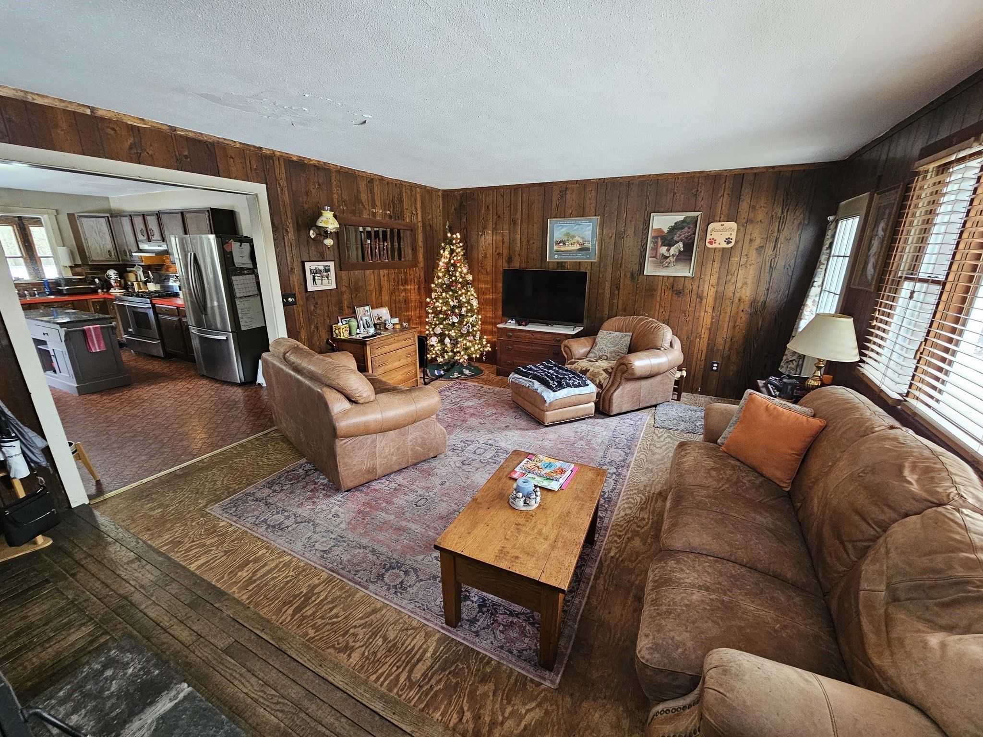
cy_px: 368
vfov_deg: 89.9
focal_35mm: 13
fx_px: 369
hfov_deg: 106.2
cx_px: 492
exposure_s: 1/30
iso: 400
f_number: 2.2
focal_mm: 2.2
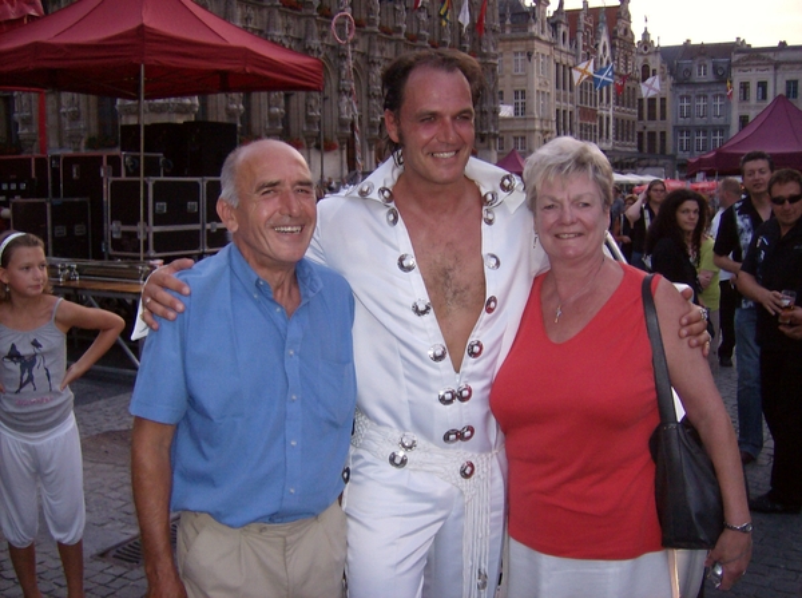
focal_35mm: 36
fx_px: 832
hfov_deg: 51.5
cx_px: 401
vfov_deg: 39.5
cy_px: 299
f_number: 2.8
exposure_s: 1/60
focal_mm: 6
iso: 200
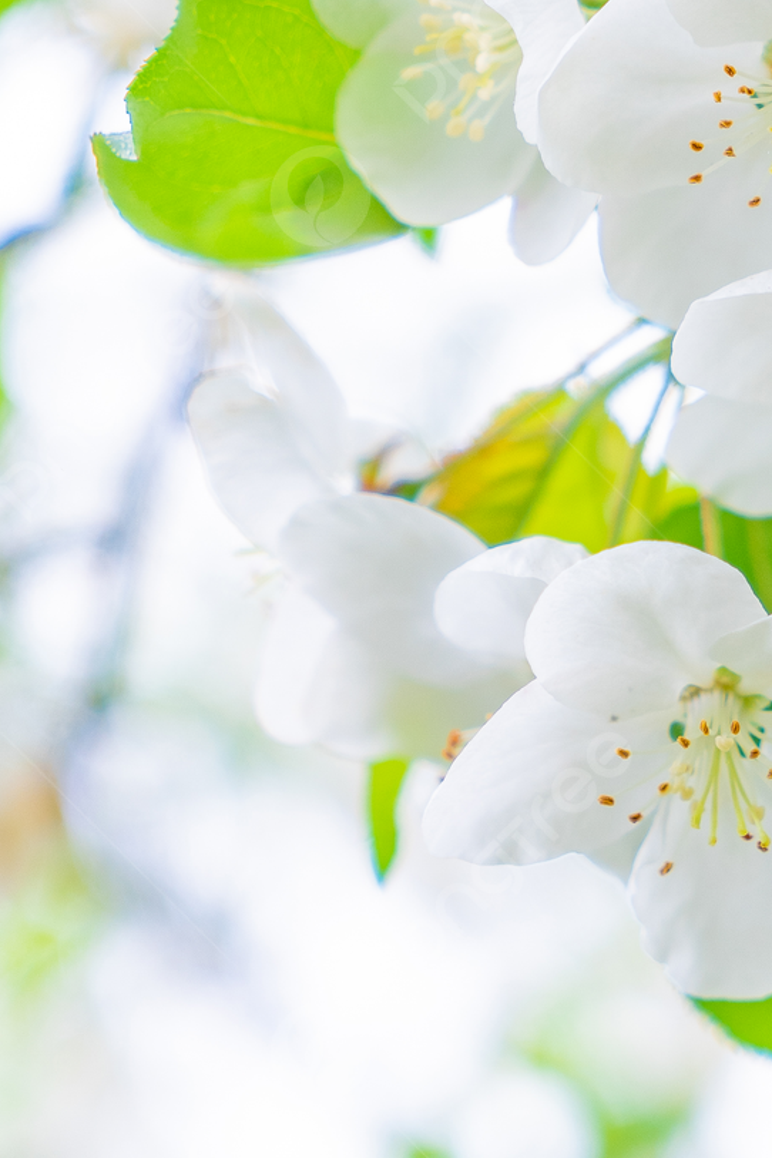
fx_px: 4985
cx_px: 748
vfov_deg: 13.2
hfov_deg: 8.8
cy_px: 194
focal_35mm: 155
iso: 320
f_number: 4
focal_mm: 70
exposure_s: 1/125
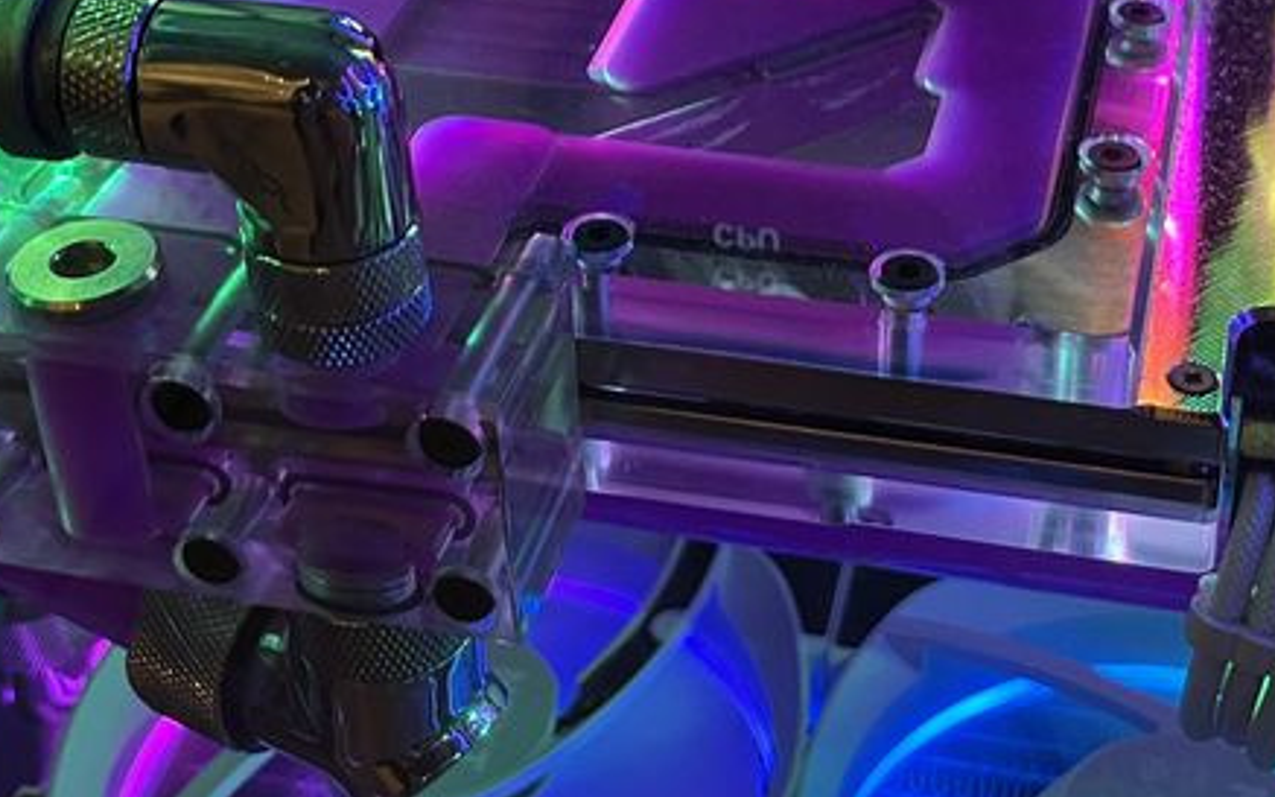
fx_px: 2189
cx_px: 715
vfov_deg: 20.5
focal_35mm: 63
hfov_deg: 32.4
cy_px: 213
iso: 400
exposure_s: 1/33
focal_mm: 5.1
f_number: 1.6
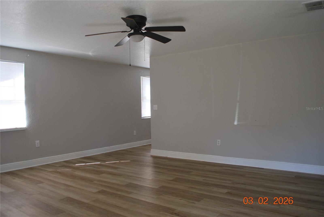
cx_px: 162
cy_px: 108
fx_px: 243
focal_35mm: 27
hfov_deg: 67.3
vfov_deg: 48.0
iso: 200
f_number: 4.5
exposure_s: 1/80
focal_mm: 18
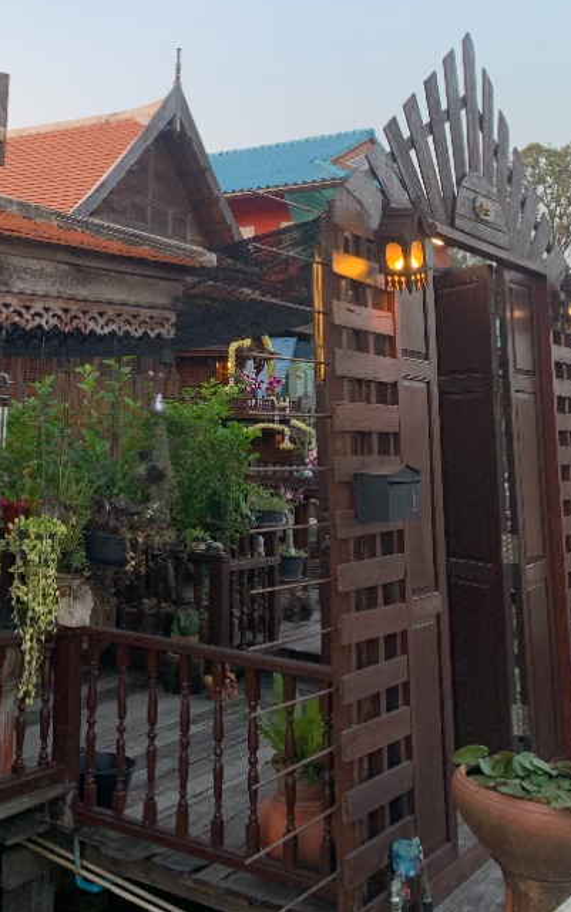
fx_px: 1070
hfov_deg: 28.8
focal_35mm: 43
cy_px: 205
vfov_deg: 44.3
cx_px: 67
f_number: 1.8
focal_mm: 4.25
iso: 40
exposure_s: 1/122
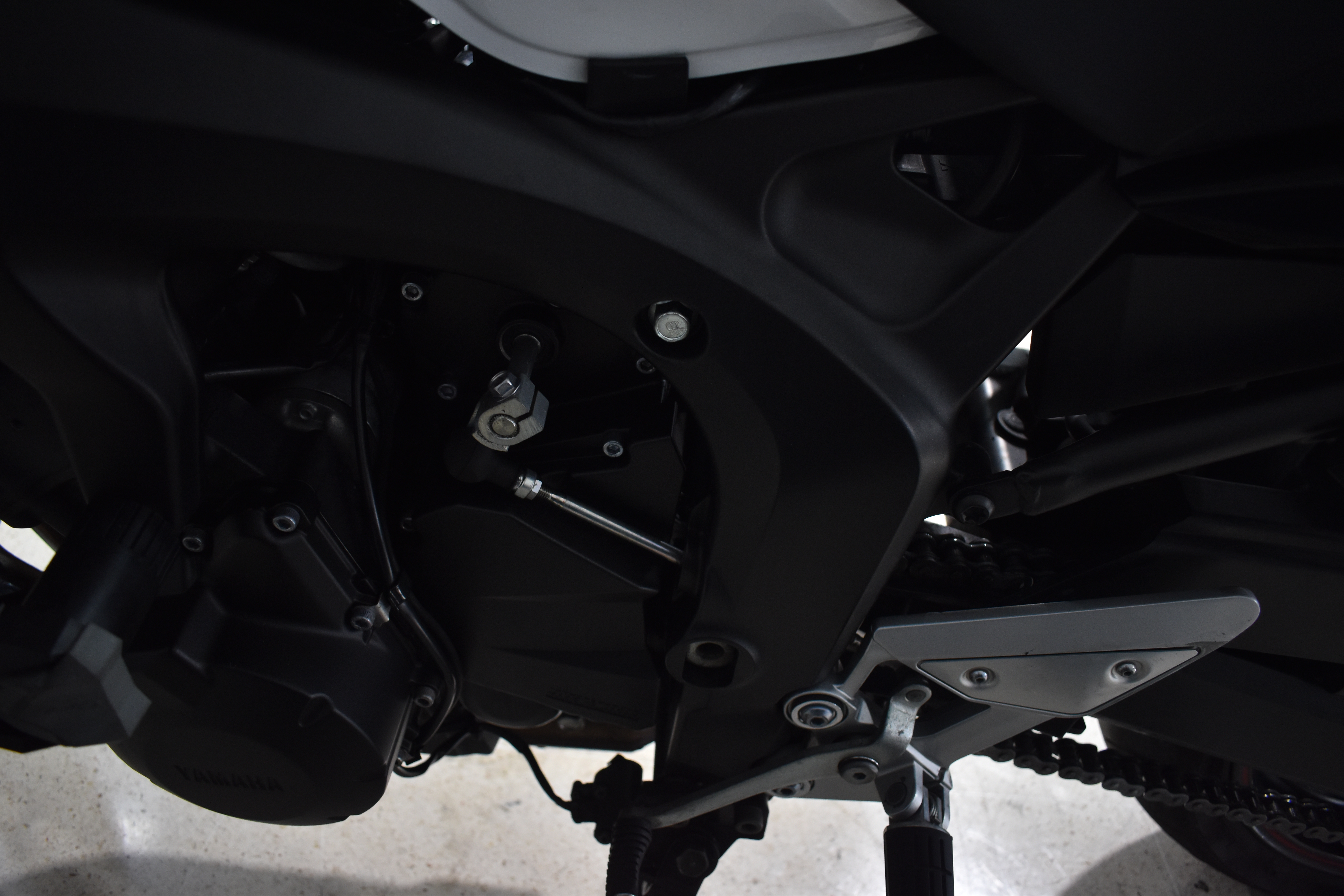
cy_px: 448
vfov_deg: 47.9
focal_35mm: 27
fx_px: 1008
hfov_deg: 67.4
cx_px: 672
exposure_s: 1/60
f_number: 3.5
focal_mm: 18
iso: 800
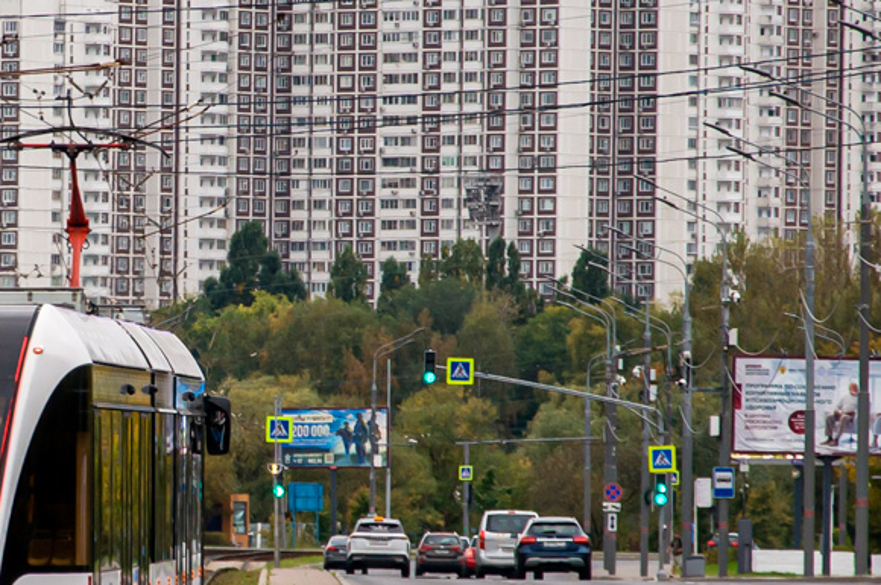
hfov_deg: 5.1
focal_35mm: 407
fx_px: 9953
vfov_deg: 3.4
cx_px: -32
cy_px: 305
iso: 320
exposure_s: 1/400
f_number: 6.3
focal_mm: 105
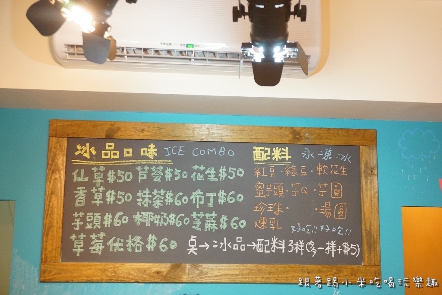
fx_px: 534
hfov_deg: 45.0
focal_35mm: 44
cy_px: 148
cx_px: 221
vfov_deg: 30.9
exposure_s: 1/60
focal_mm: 29
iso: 3200
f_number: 4.5
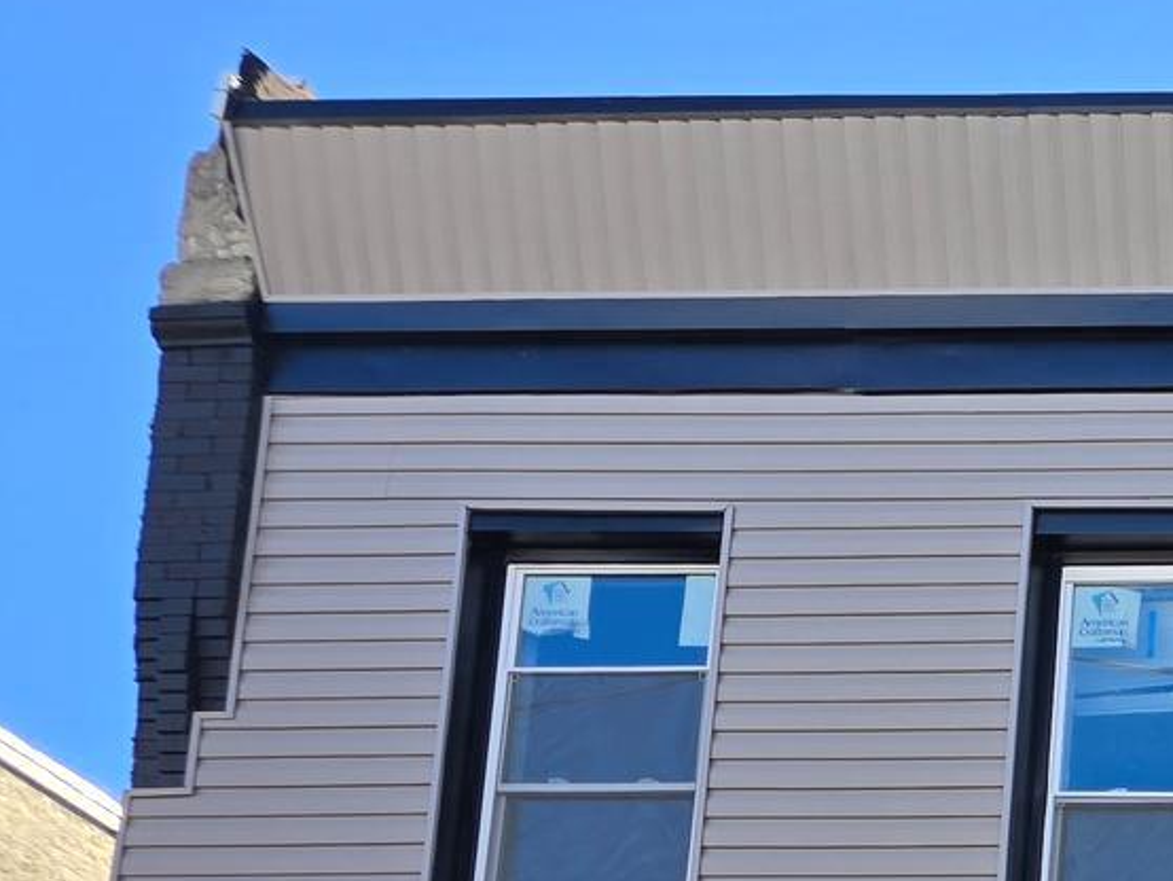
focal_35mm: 85
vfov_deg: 15.7
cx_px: 2132
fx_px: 2882
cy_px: 1396
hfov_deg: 18.1
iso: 12
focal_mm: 6.3
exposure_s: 1/334
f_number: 1.7
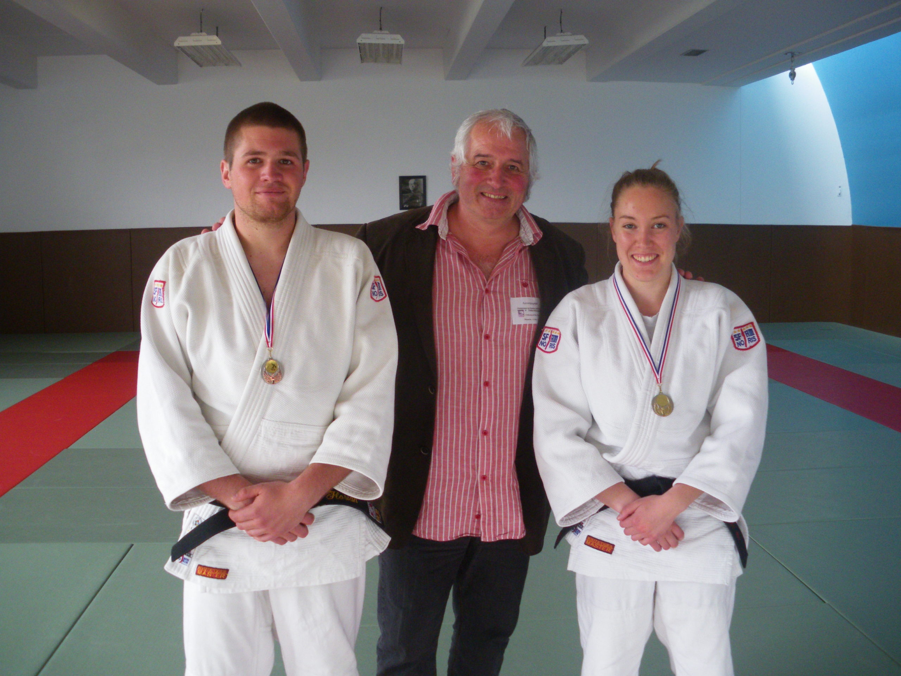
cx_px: 450
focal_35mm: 36
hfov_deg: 51.4
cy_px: 338
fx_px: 937
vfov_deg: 39.7
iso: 320
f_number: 3.5
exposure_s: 1/50
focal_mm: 6.3
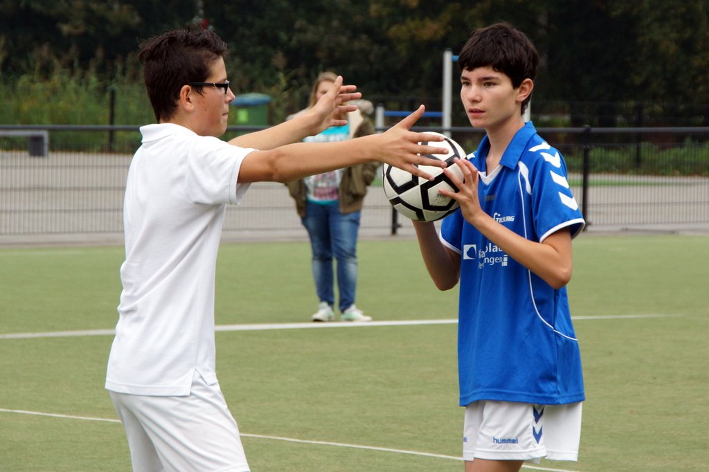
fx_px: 3987
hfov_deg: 10.2
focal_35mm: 202
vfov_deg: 6.8
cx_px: 354
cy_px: 236
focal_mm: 135
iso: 400
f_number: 8
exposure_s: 1/500
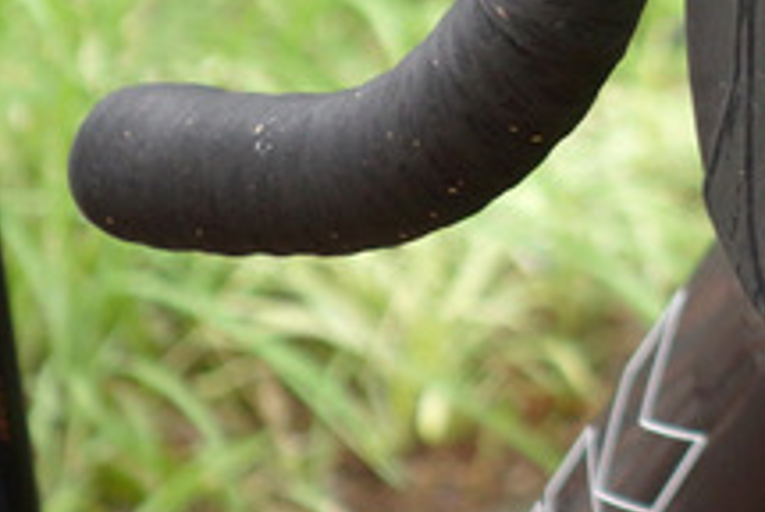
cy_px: -114
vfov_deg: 5.2
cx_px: 1164
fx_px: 5618
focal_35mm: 264
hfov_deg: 7.6
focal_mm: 26.26
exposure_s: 1/60
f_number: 4
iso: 800
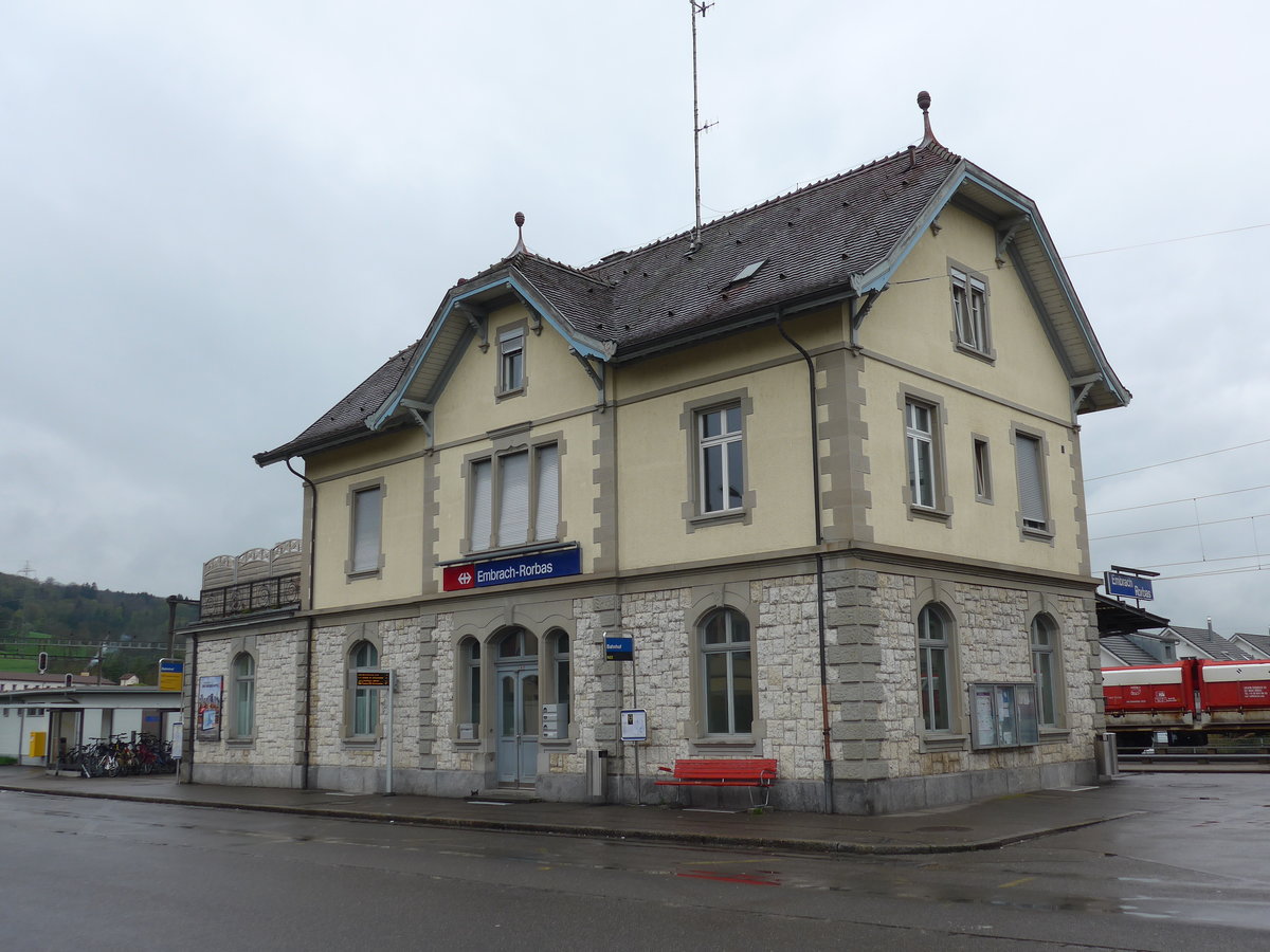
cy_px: 476
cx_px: 635
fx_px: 1247
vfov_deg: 41.8
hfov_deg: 54.0
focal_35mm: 34
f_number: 2.8
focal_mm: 7
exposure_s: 1/500
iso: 80
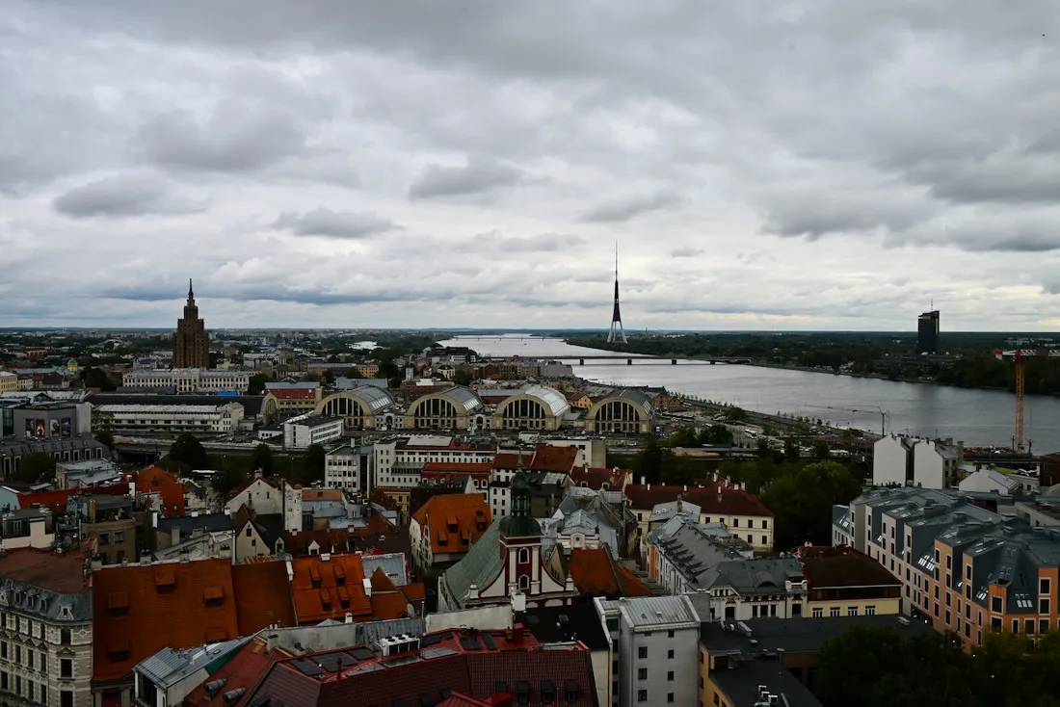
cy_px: 354
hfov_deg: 60.3
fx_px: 913
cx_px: 530
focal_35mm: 31
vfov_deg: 42.3
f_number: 11
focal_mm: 31
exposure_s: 1/80
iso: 400
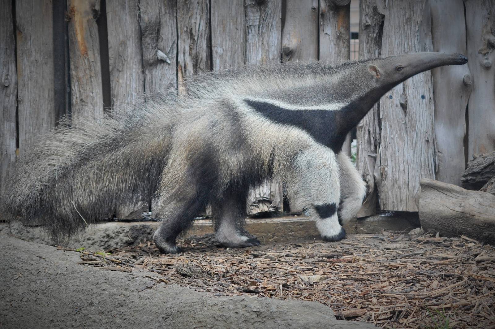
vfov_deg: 13.0
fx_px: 1442
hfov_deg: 19.5
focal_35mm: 105
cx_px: 248
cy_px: 164
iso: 400
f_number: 5
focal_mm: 70
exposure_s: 1/400
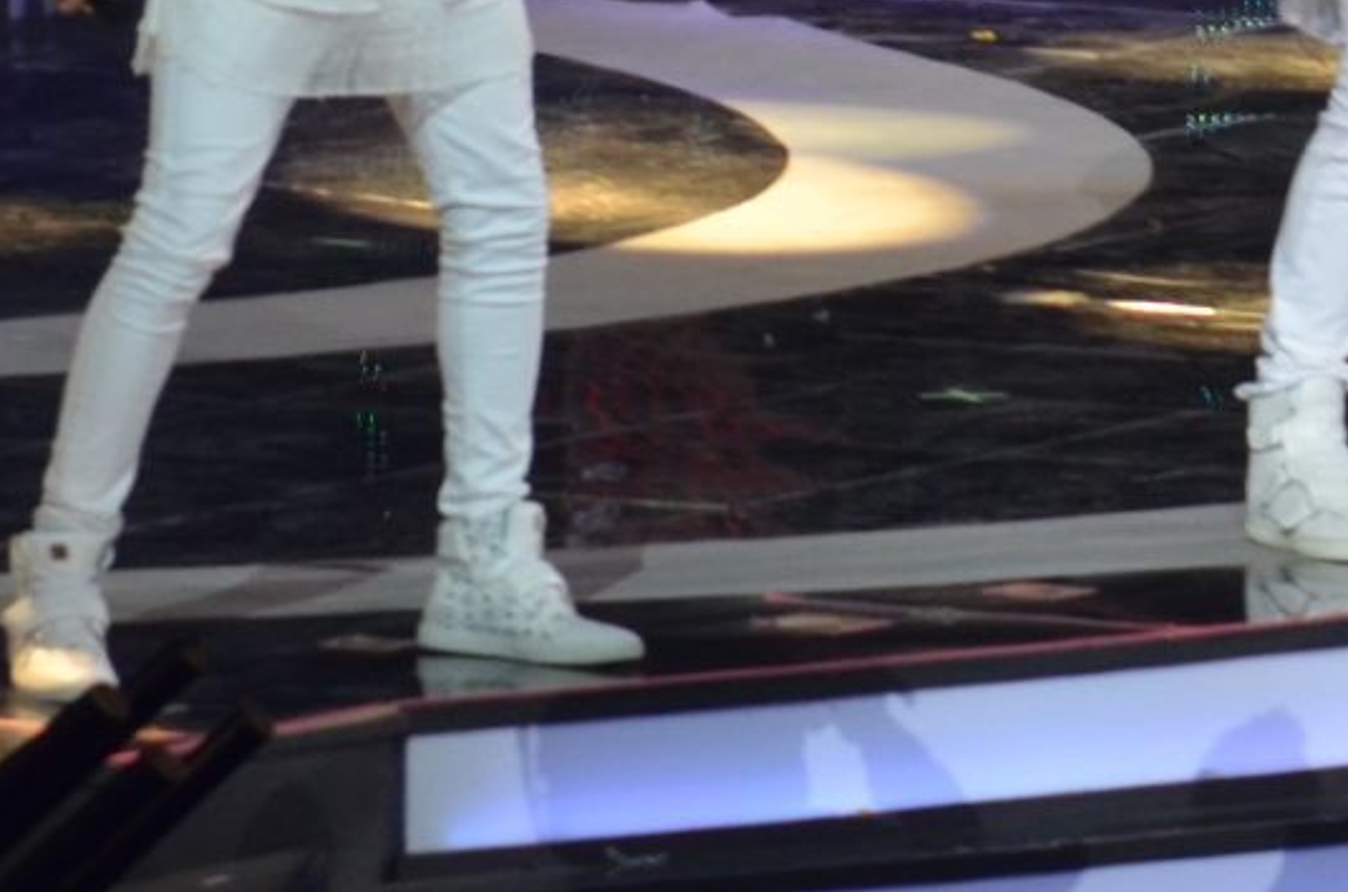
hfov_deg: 1.8
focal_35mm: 1148
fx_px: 42884
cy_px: -441
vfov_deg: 1.2
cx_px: 1950
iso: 800
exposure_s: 1/125
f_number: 5.6
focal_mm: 200
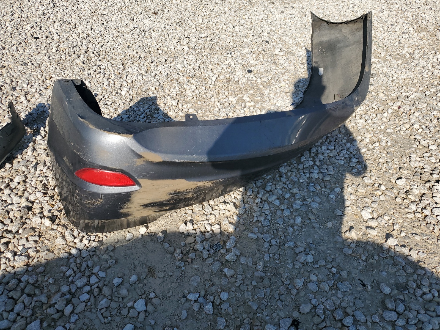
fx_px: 330
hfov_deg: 67.3
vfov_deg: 53.1
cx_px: 220
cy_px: 165
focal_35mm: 26
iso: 50
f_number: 1.5
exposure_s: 1/5000
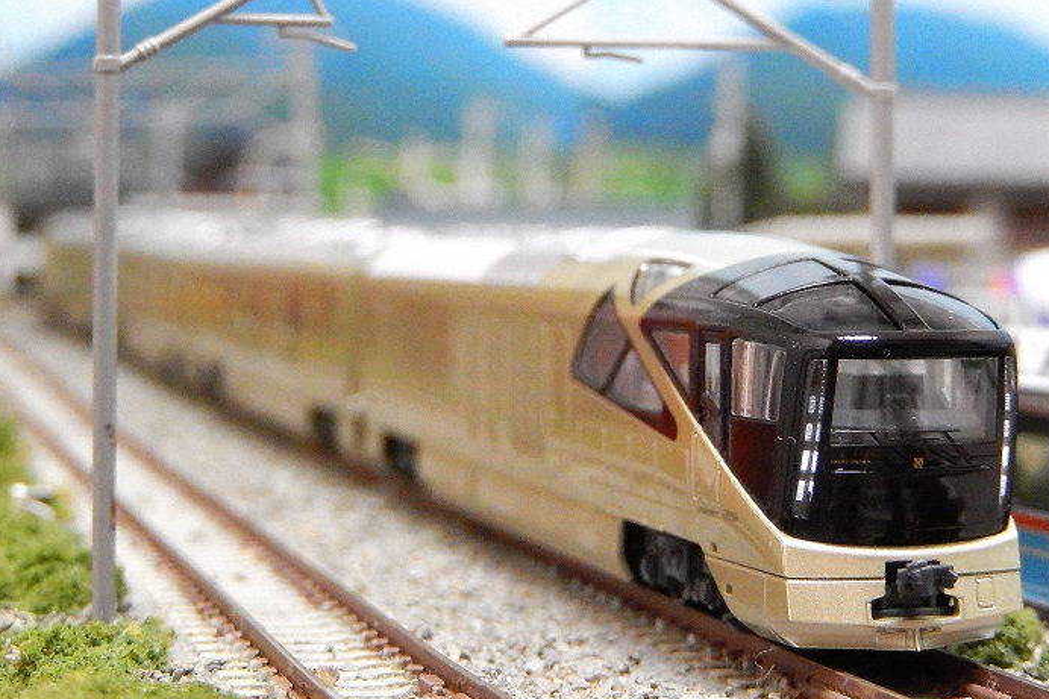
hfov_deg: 20.4
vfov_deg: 13.7
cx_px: 528
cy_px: 348
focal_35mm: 100
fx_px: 2913
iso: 3200
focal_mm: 17
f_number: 5.2
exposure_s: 1/30
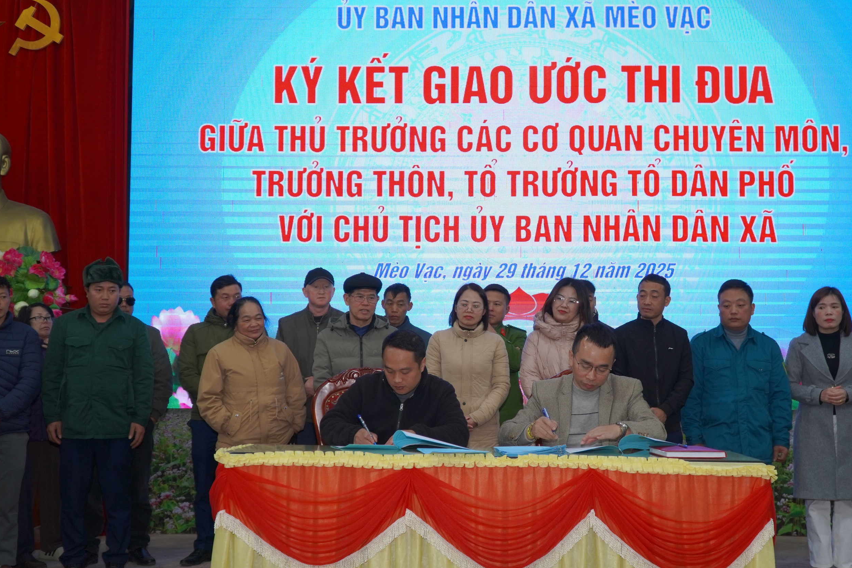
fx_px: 985
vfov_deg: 32.2
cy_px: 315
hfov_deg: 46.8
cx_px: 455
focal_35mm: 42
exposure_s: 1/100
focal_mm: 23
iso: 500
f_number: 4
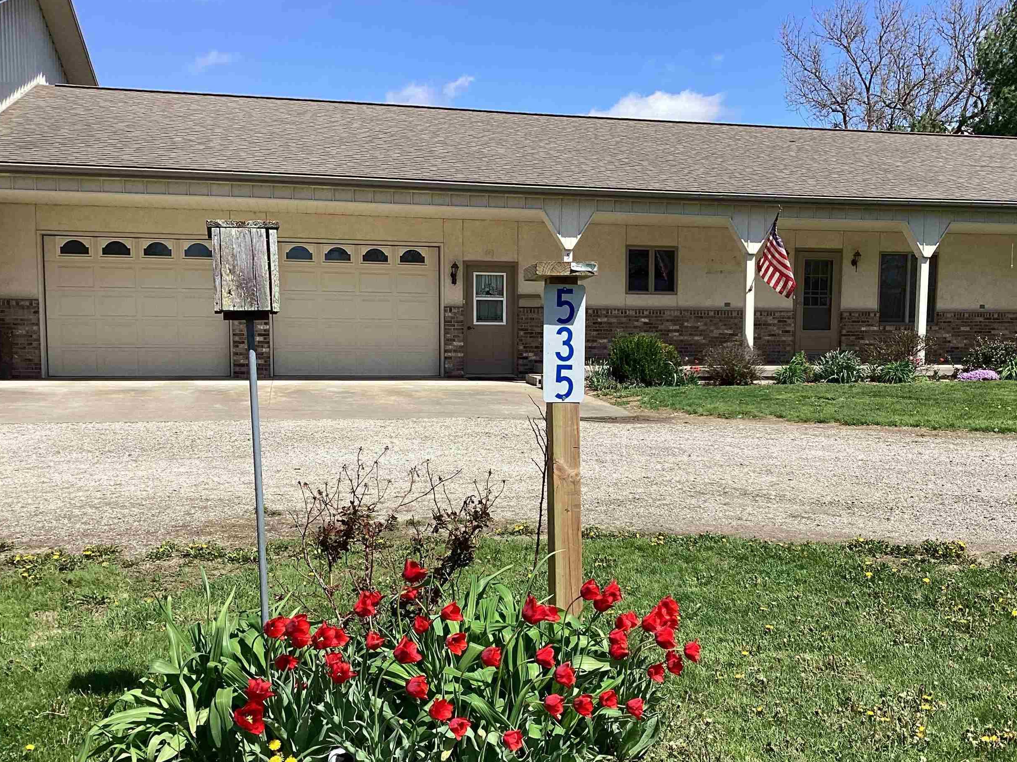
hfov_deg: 47.7
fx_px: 1146
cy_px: 445
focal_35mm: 39
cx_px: 595
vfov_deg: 36.7
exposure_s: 1/1314
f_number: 2.4
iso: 25
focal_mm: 3.3
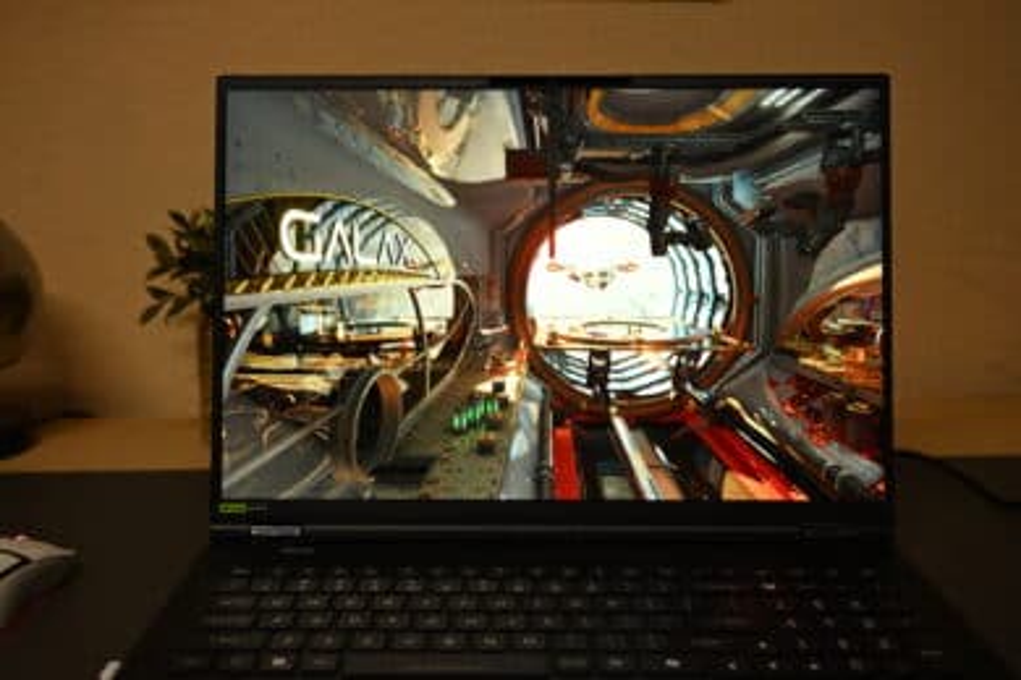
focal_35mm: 34
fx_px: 978
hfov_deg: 55.1
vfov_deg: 38.4
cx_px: 510
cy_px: 340
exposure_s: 1/40
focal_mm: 34.5
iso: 160
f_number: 4
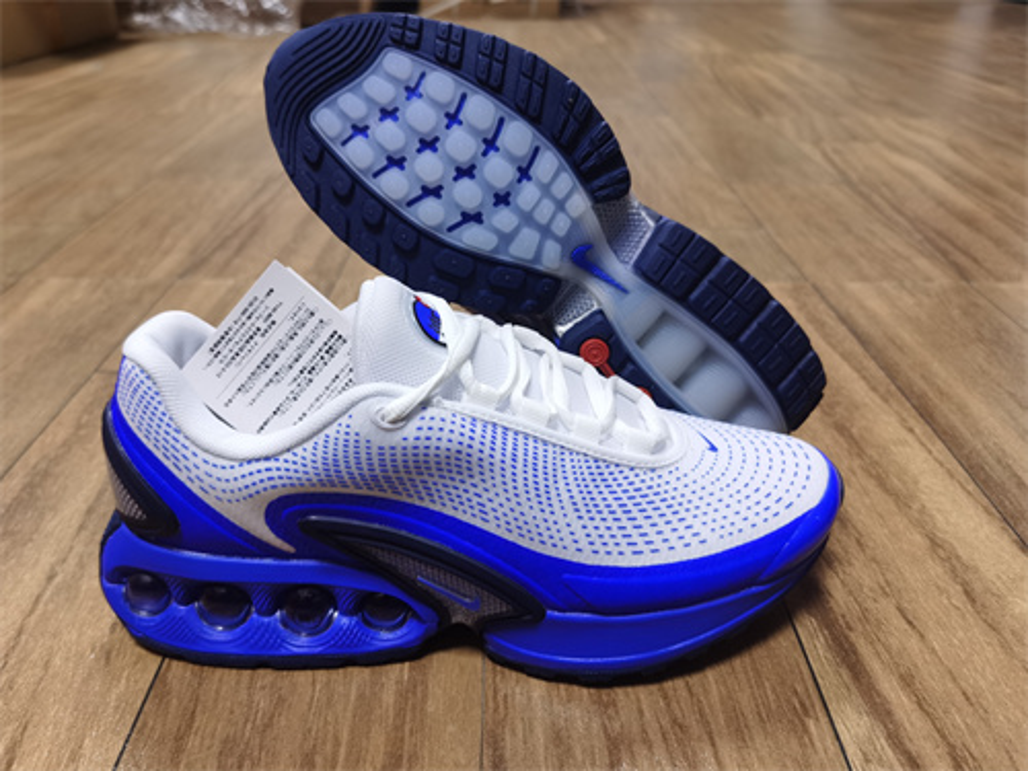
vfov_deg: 51.4
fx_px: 802
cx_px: 514
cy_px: 386
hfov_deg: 65.3
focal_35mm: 27
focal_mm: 5.56
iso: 250
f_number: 1.6
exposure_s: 1/45.5
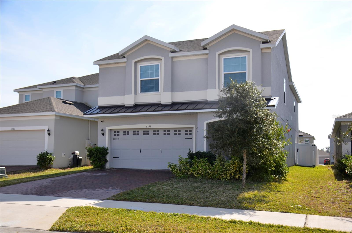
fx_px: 351
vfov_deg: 36.7
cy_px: 116
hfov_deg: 53.2
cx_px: 176
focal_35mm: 36
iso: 100
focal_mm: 24
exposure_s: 1/250
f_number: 8
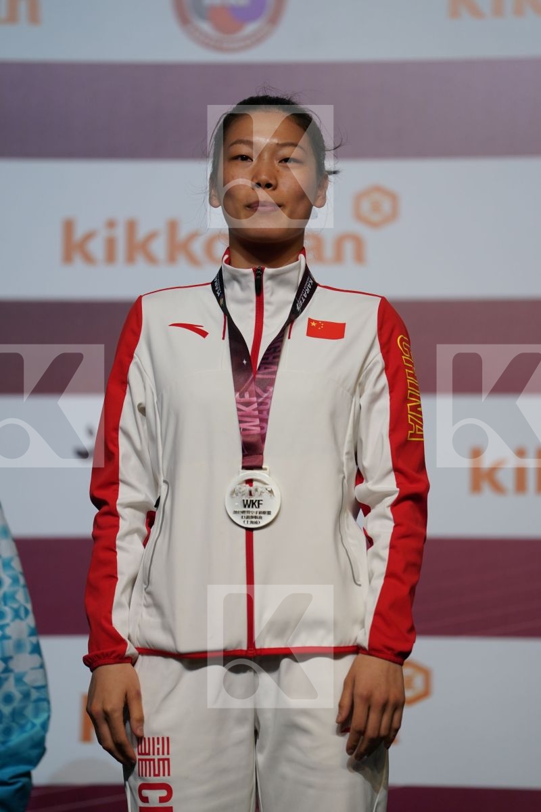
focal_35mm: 200
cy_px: 406
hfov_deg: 6.9
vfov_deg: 10.3
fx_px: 4508
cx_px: 270
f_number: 2.8
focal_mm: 200
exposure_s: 1/250
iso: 500
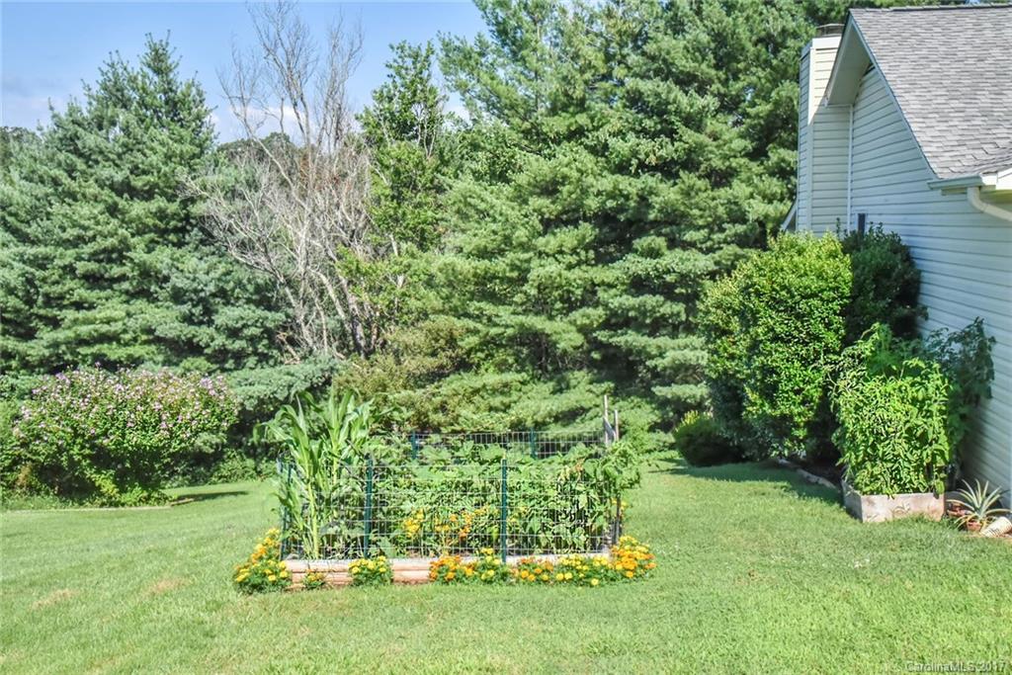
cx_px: 506
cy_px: 338
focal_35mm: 46
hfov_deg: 42.7
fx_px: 1293
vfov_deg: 29.3
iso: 4000
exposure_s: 1/500
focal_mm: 46
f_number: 22
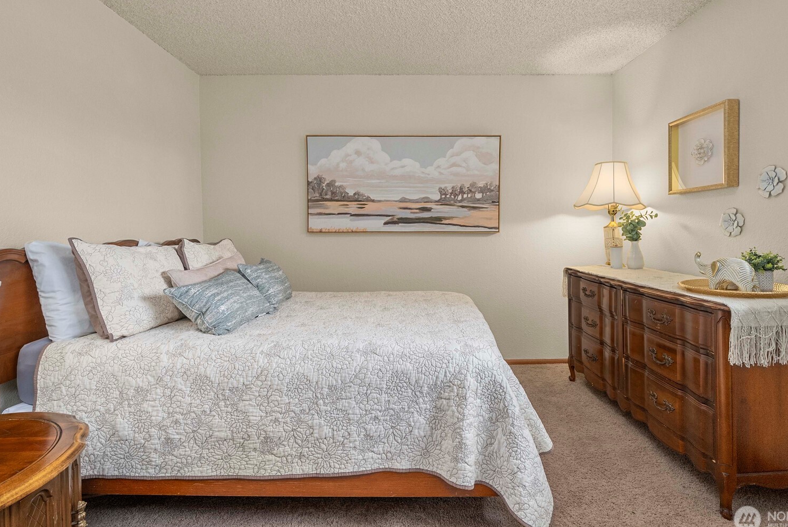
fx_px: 350
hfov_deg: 96.6
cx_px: 413
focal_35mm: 16
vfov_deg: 73.7
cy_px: 239
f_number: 7.1
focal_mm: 14
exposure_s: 1/20
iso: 1000
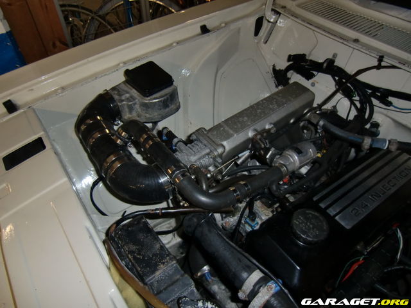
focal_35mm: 24
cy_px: 154
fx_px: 285
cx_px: 206
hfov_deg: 71.6
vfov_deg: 56.8
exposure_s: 1/20
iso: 125
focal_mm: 4.3
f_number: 3.2
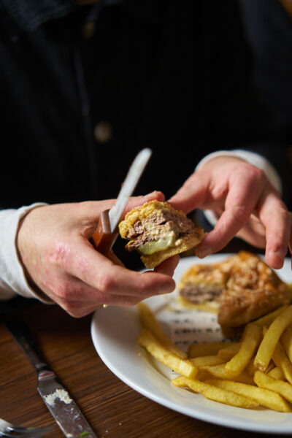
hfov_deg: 24.6
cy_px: 219
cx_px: 146
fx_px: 669
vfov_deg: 36.2
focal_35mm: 55
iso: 1600
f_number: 2.2
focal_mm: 55
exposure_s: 1/250
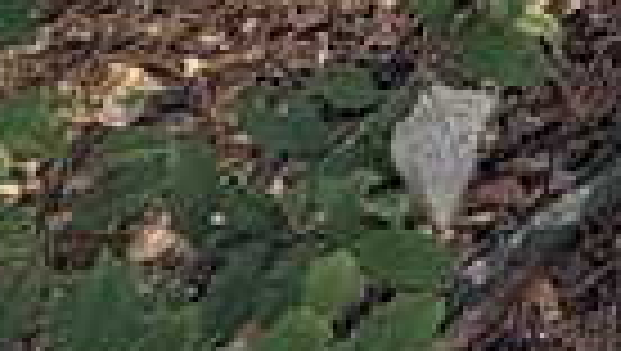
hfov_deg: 13.5
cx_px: 1512
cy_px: -1138
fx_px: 1863
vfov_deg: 7.2
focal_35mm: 113
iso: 64
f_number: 2.2
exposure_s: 1/251
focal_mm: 2.22
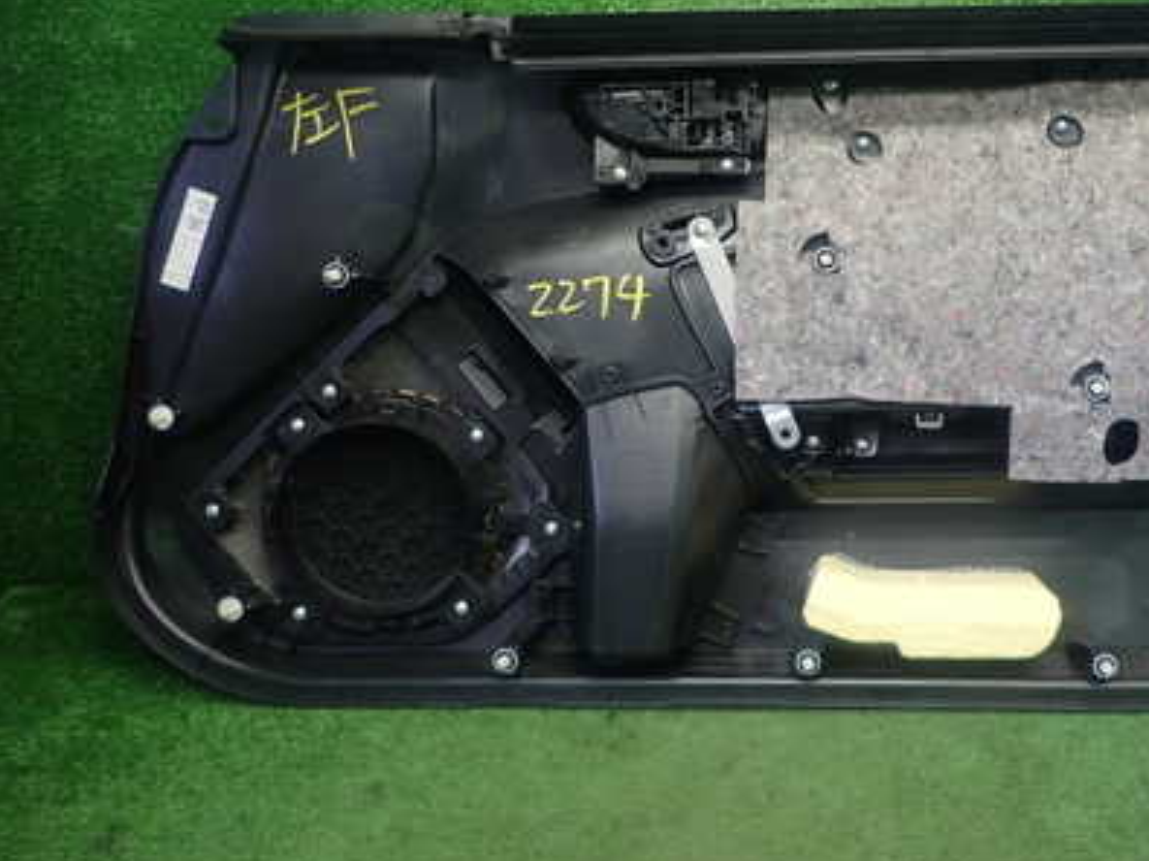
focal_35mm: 38
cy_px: 346
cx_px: 844
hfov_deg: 47.4
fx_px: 1261
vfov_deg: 37.6
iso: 200
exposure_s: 1/60
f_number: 2
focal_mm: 4.5
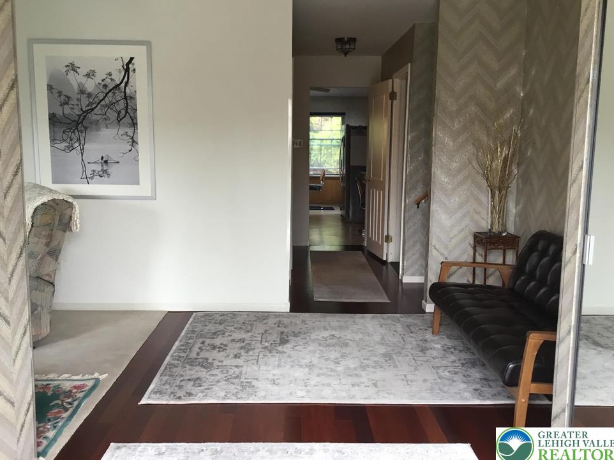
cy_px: 225
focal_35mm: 33
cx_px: 299
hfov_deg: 55.4
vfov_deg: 42.9
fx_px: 585
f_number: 2.4
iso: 50
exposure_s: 1/30
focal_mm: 3.3
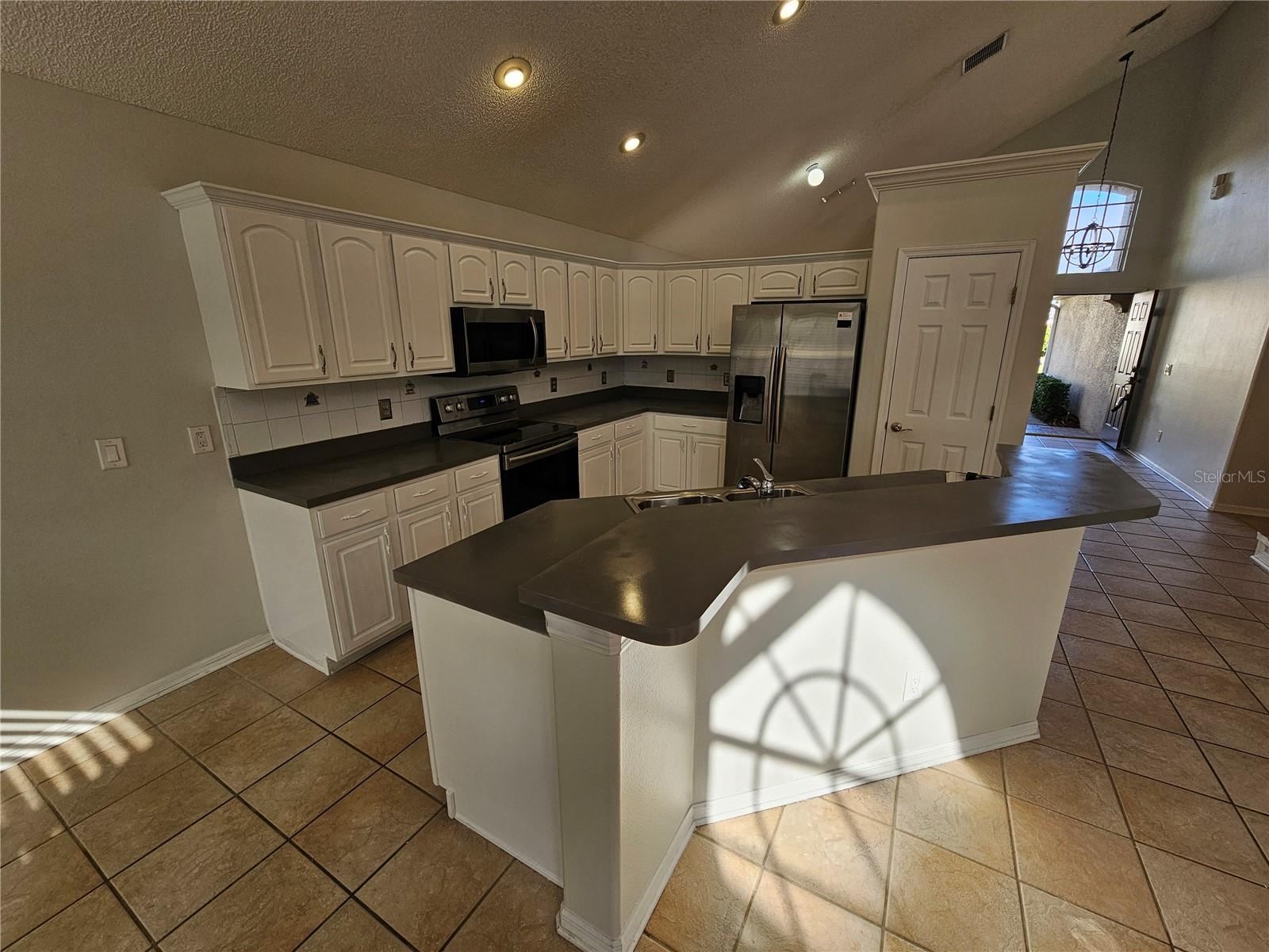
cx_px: 634
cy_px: 476
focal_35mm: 13
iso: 50
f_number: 2.2
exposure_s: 1/161
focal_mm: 2.2
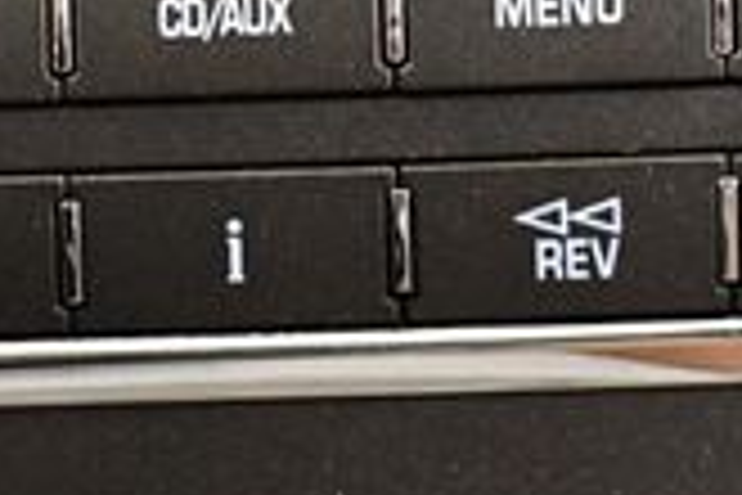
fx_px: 4967
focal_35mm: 241
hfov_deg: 8.5
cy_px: -274
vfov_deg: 5.6
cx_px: 207
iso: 3200
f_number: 4.2
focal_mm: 31
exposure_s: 1/60
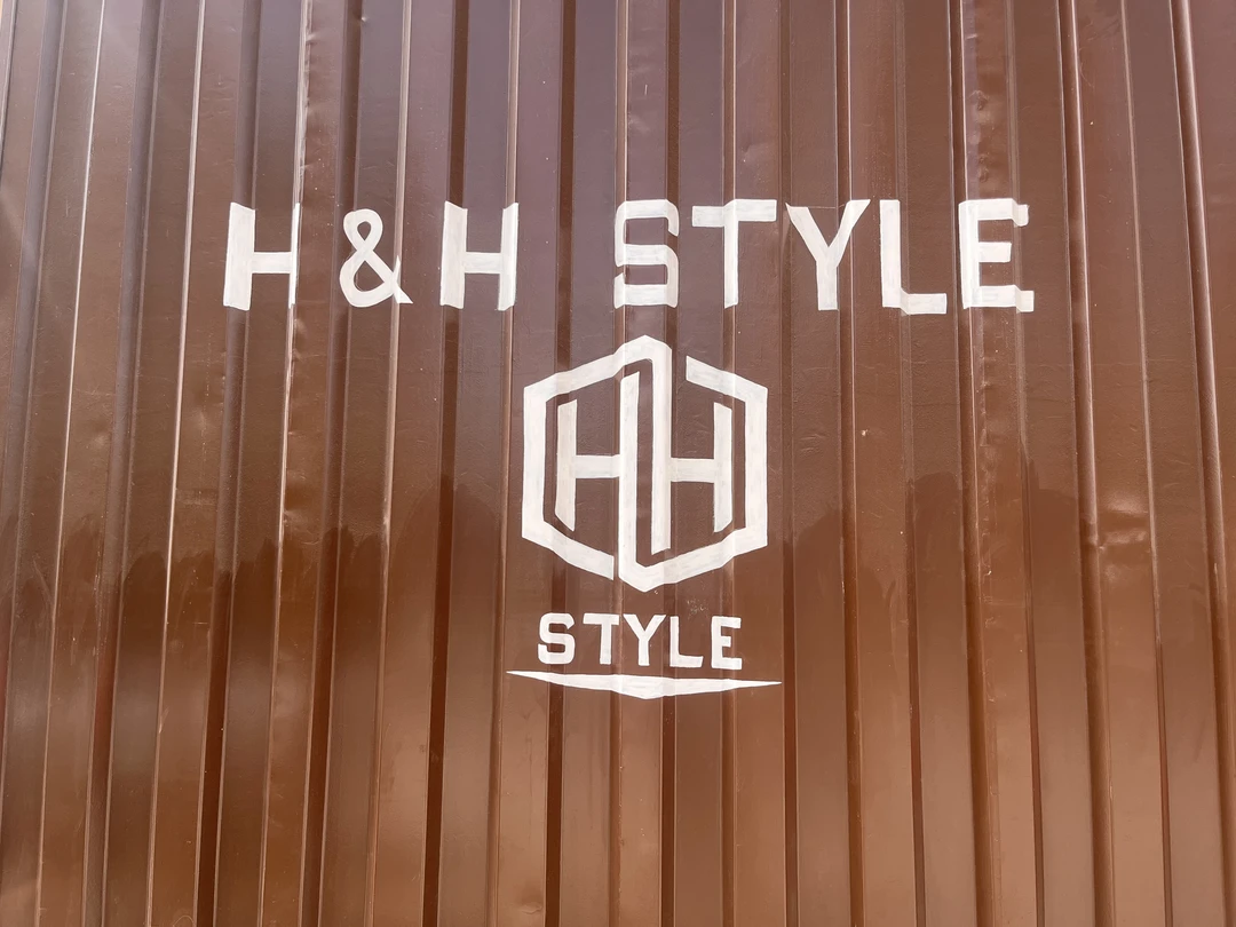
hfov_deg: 67.3
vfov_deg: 53.1
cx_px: 618
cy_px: 464
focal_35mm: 26
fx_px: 928
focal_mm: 5.1
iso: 50
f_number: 1.6
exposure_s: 1/772
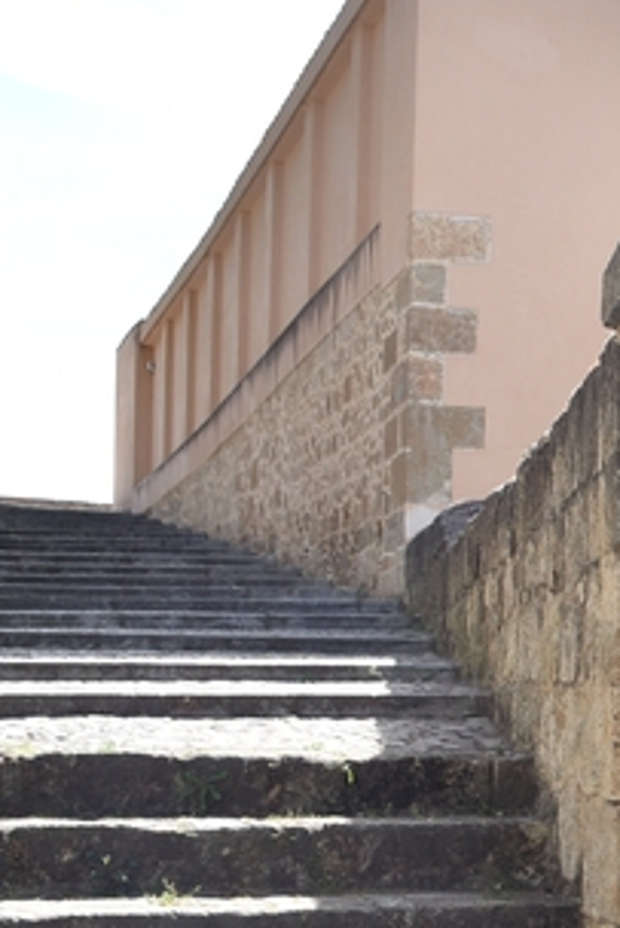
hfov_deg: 14.5
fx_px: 2064
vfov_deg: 25.0
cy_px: 714
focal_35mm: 80
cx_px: 1197
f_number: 3.5
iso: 100
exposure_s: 1/250
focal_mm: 18
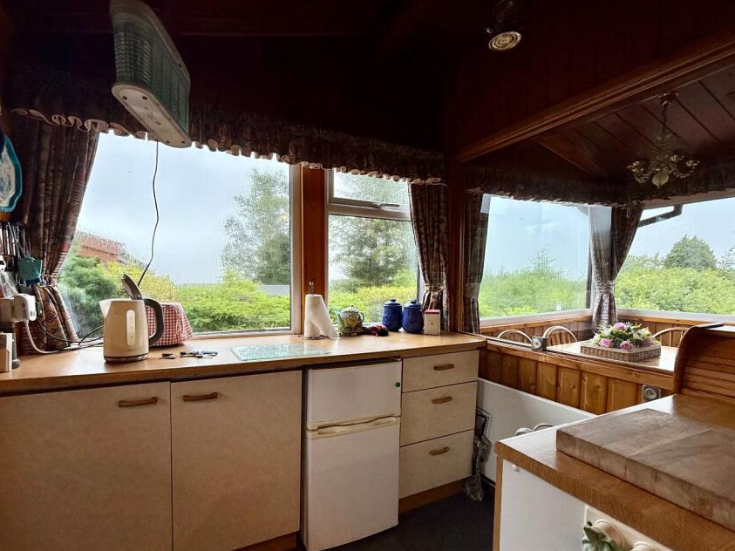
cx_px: 344
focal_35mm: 17
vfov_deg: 74.5
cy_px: 305
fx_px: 361
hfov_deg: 90.9
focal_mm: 2.22
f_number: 2.2
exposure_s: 1/203
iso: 64
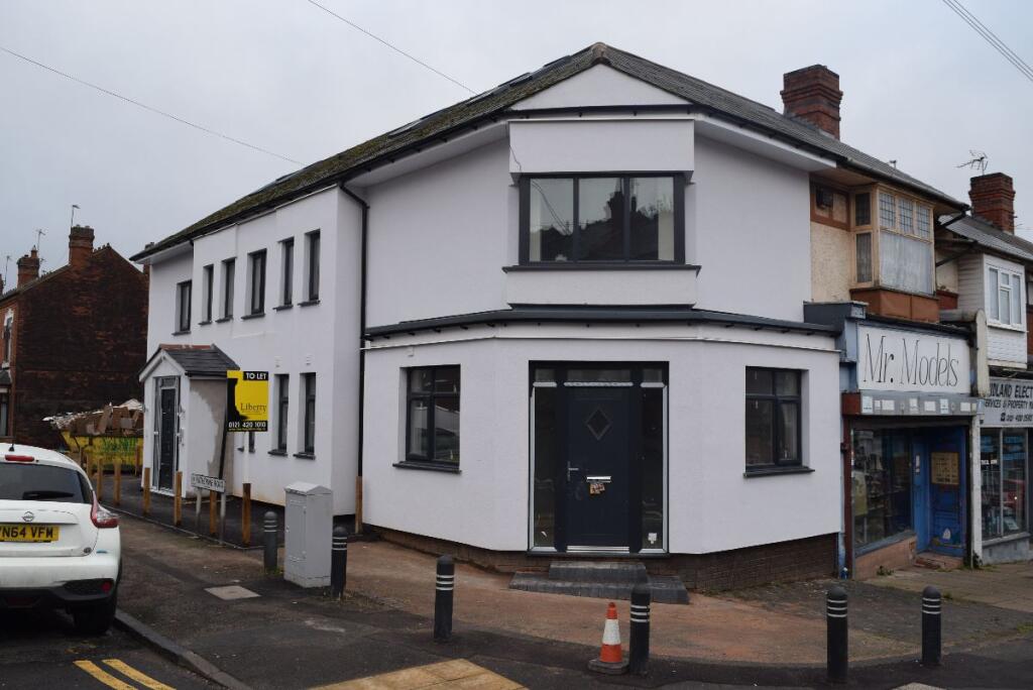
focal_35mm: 33
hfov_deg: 57.2
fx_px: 947
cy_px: 345
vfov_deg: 40.0
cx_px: 516
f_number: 8
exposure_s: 1/250
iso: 400
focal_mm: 22
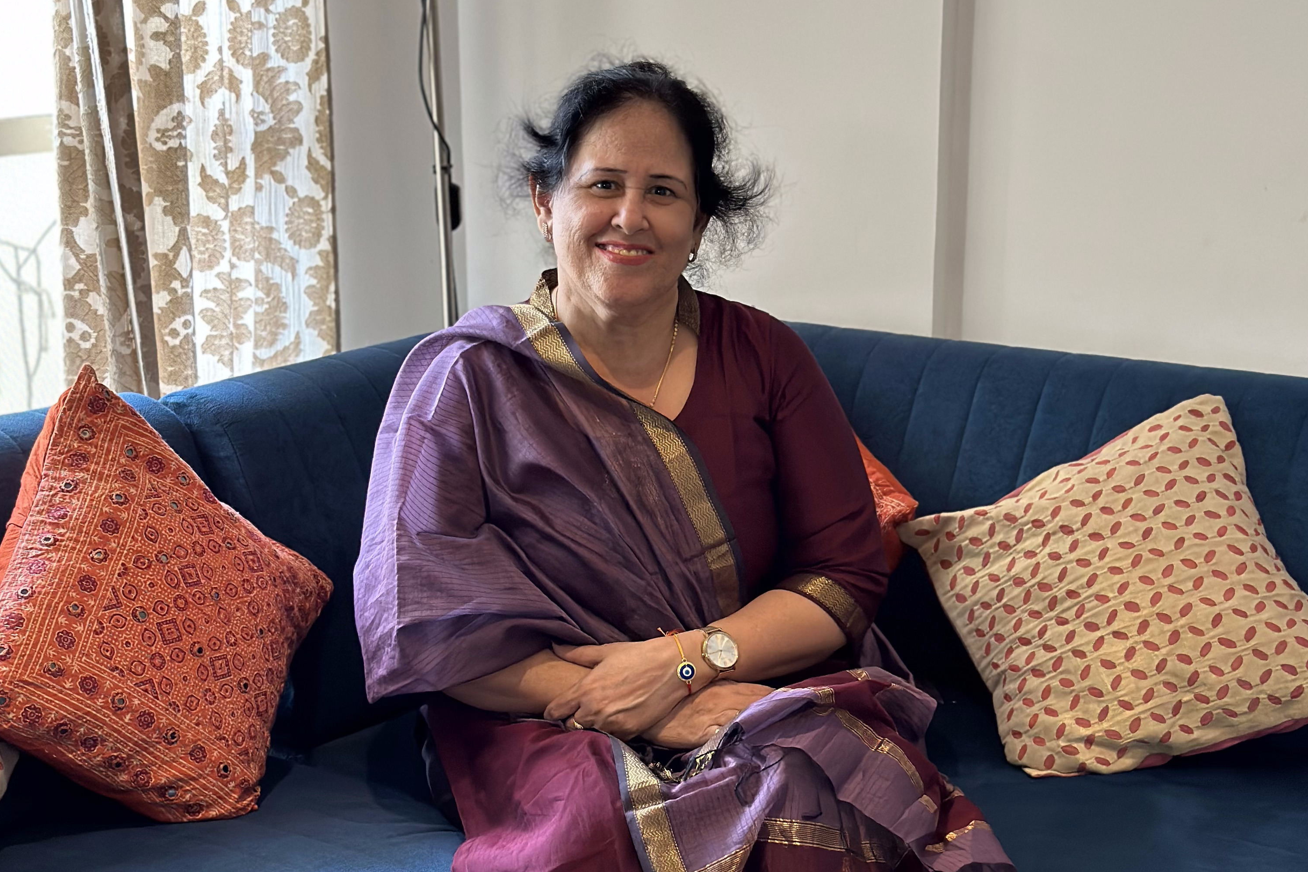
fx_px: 2434
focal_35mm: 67
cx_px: 656
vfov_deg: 20.2
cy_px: 636
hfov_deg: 30.1
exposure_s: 1/50
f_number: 1.78
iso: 320
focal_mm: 6.86
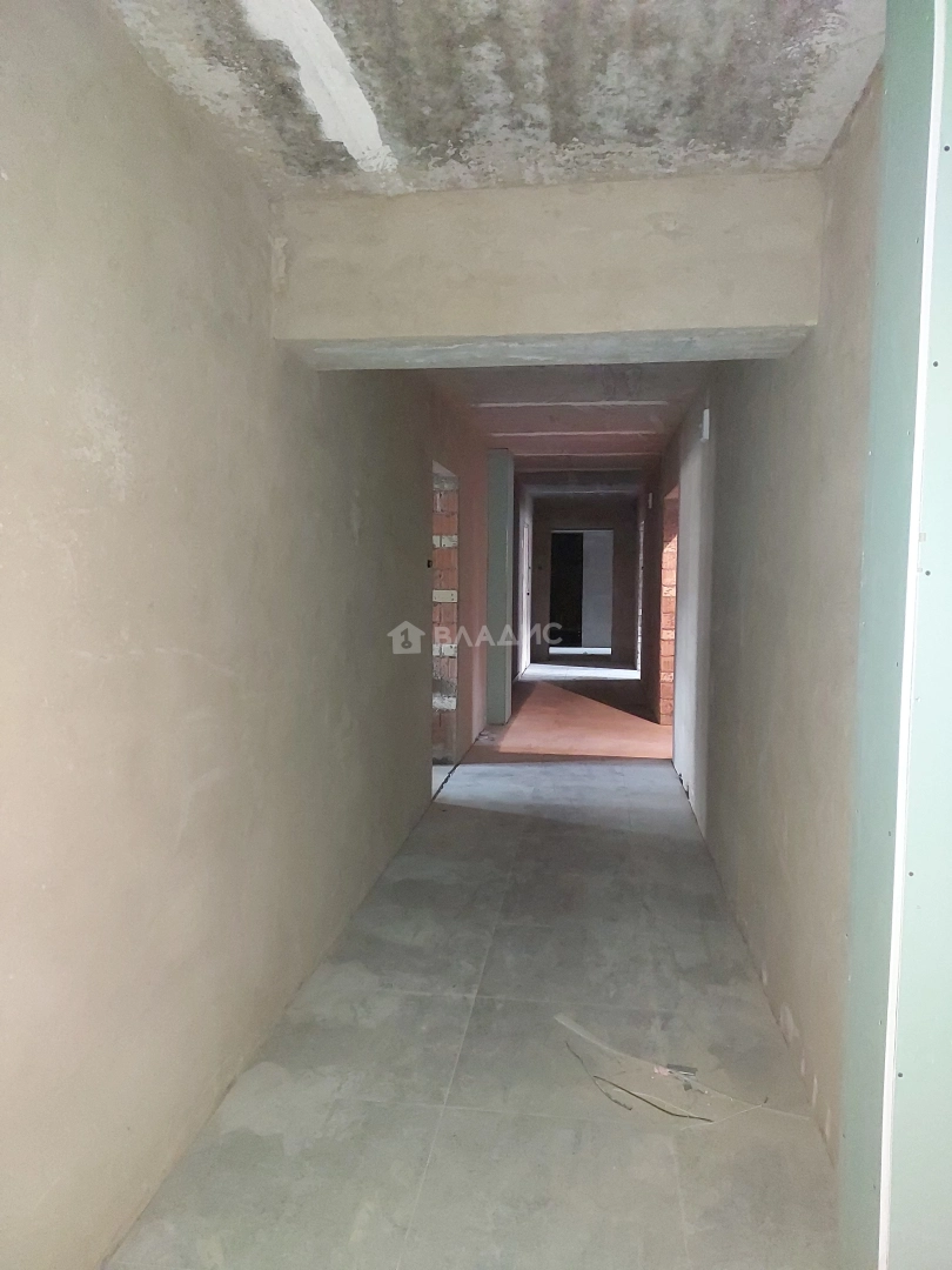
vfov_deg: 73.9
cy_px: 635
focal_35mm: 23
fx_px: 843
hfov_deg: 58.9
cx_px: 476
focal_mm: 5.06
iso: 1600
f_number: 1.8
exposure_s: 1/25
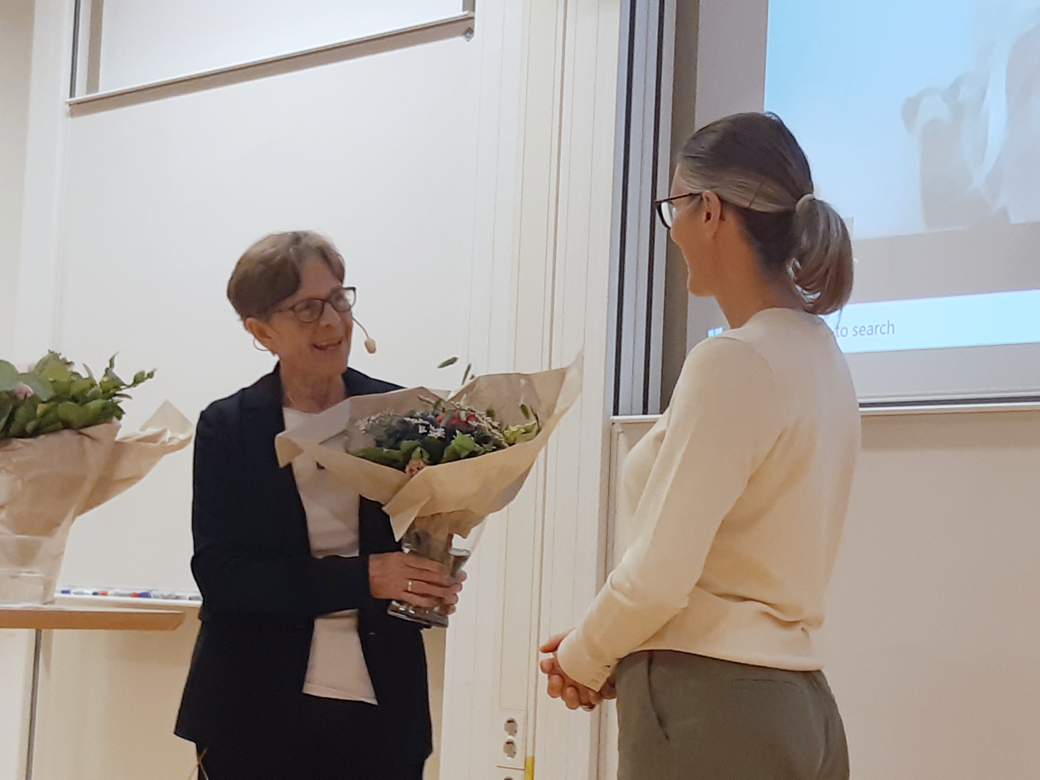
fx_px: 781
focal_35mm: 26
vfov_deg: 53.1
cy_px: 390
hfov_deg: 67.3
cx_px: 520
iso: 100
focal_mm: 3.93
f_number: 1.7
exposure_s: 1/50
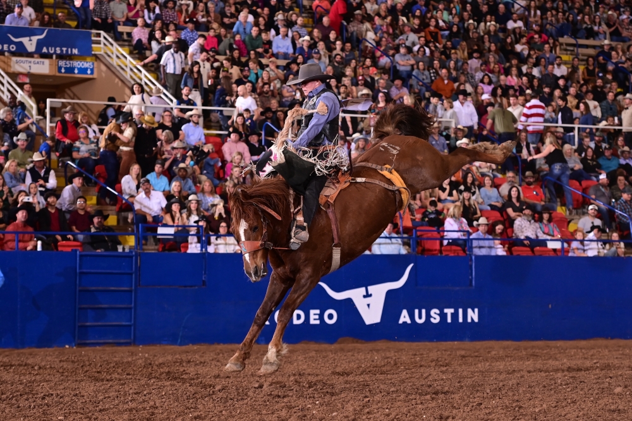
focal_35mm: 122
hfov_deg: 16.8
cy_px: 210
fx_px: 2141
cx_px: 316
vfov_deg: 11.2
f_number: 4
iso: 1000
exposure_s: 1/250
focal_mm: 102
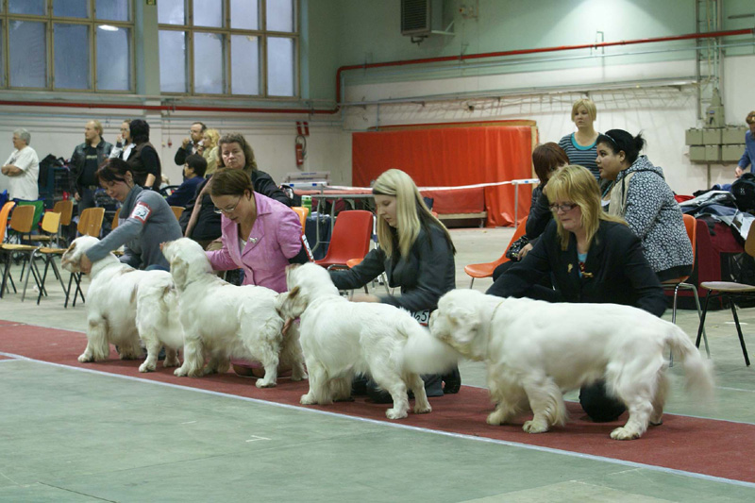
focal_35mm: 75
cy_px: 252
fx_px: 1572
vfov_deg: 18.2
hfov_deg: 27.0
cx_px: 378
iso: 400
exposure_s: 1/15
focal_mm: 50
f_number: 5.6
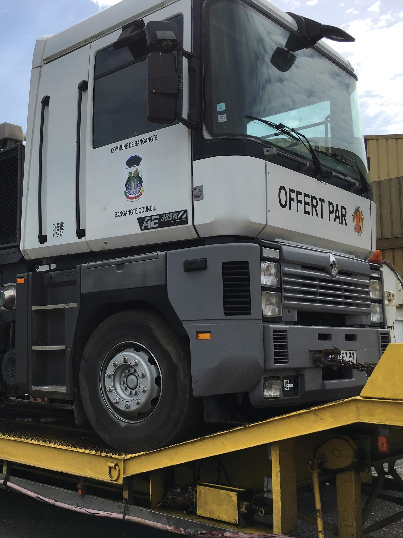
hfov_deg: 35.5
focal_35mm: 39
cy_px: 267
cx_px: 75
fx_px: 605
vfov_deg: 47.9
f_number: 2.2
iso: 25
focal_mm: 4.15
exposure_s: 1/1972
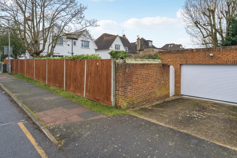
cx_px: 131
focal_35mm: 20
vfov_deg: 61.4
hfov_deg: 83.7
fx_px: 132
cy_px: 63
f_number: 7.1
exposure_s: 1/200
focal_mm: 16
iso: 500
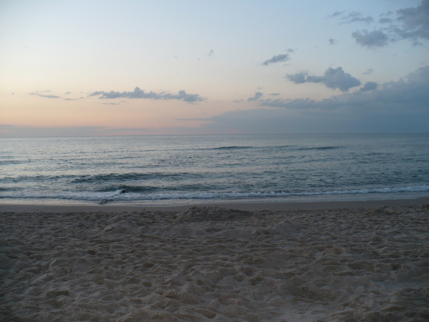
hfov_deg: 50.1
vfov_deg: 38.7
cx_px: 214
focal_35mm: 37
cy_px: 161
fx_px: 459
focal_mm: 6.1
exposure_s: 1/50
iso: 100
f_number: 2.8
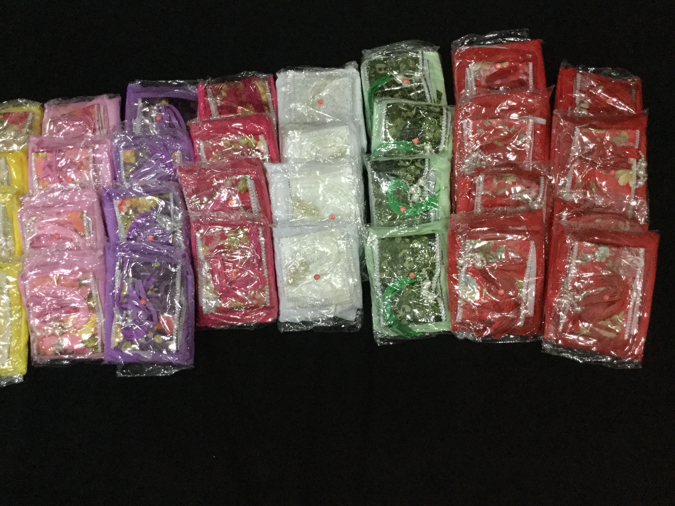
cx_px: 338
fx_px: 604
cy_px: 253
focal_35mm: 31
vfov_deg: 45.4
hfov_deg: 58.4
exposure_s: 1/17
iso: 320
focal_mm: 3.3
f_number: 2.4
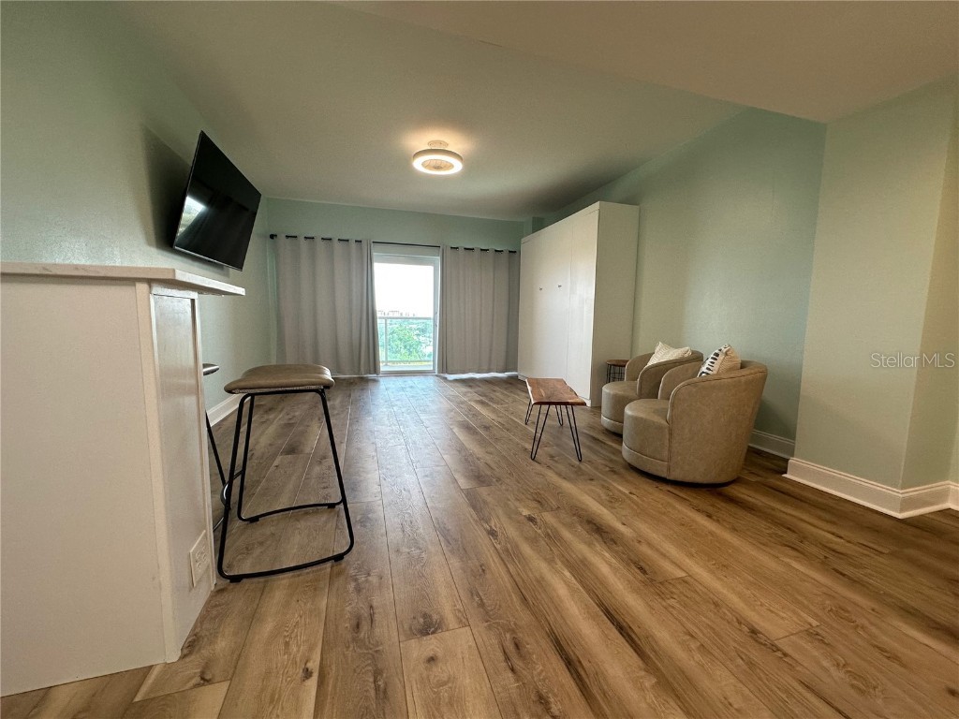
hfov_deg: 102.1
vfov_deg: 85.7
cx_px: 480
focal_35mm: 14
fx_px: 388
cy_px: 360
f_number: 2.2
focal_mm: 2.22
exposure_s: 1/120
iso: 125
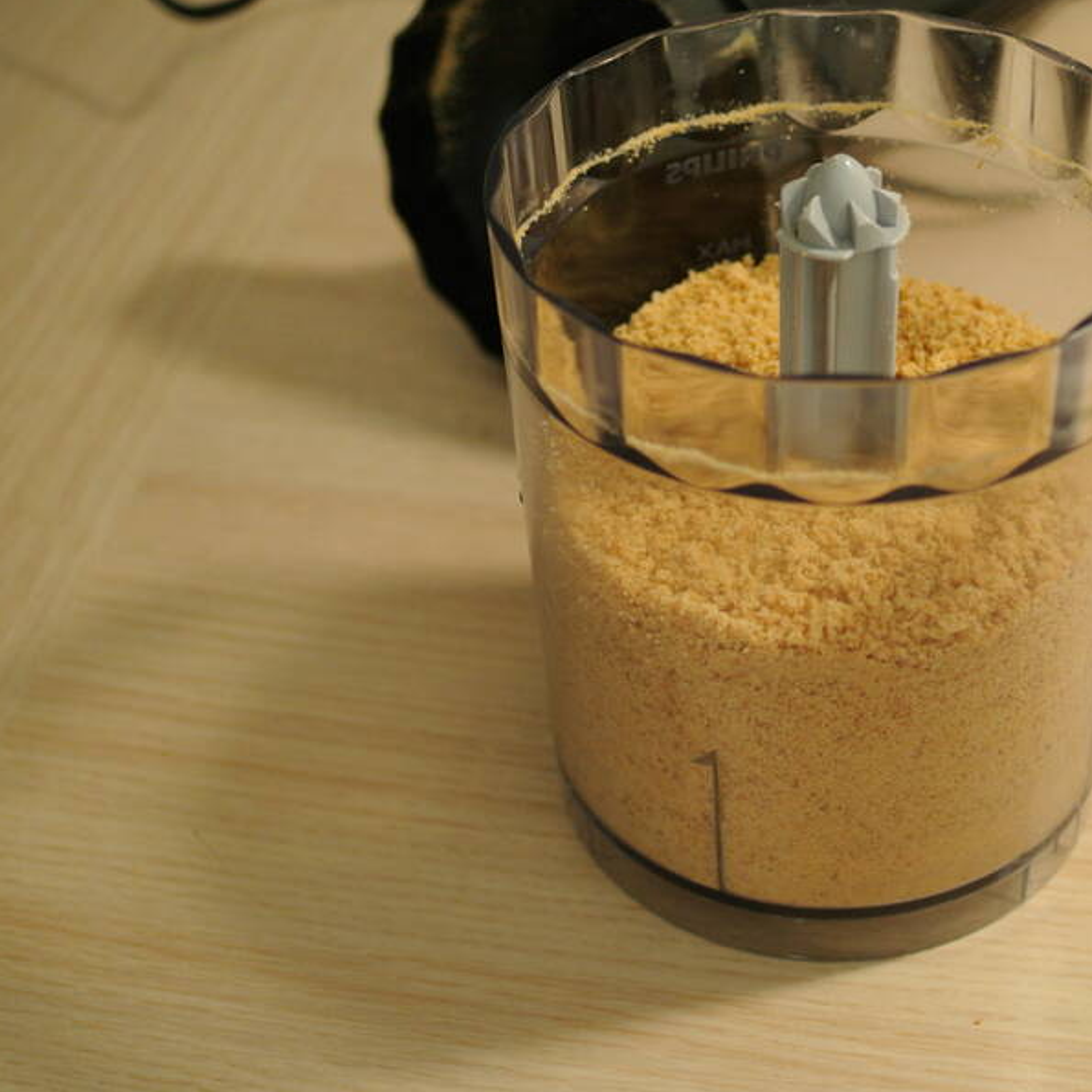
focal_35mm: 63
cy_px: 545
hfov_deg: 27.2
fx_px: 2248
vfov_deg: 27.3
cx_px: 694
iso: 320
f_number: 1.8
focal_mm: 18.5
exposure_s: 1/60
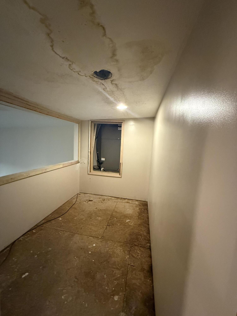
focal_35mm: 14
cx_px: 118
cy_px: 158
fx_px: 128
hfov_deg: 85.7
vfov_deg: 102.1
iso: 1000
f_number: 2.2
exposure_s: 1/60
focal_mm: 2.22
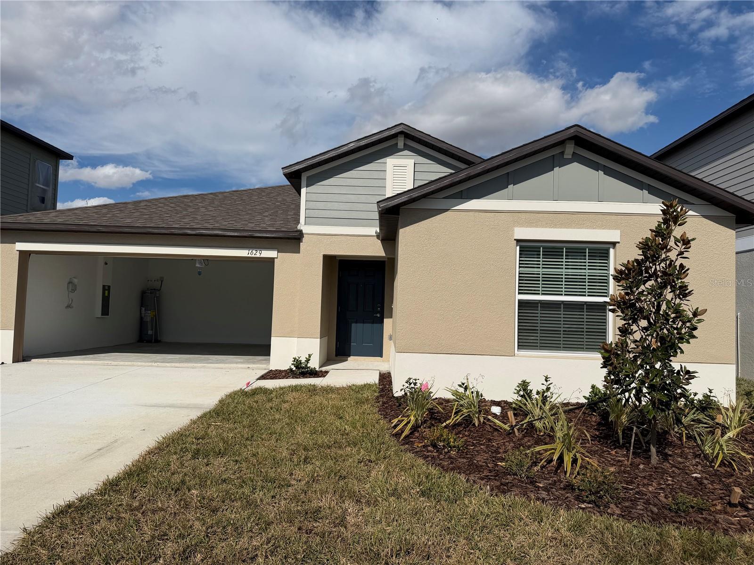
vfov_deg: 56.8
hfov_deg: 71.6
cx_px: 377
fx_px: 523
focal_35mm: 24
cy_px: 282
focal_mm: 6.76
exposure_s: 1/11905
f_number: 1.78
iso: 80
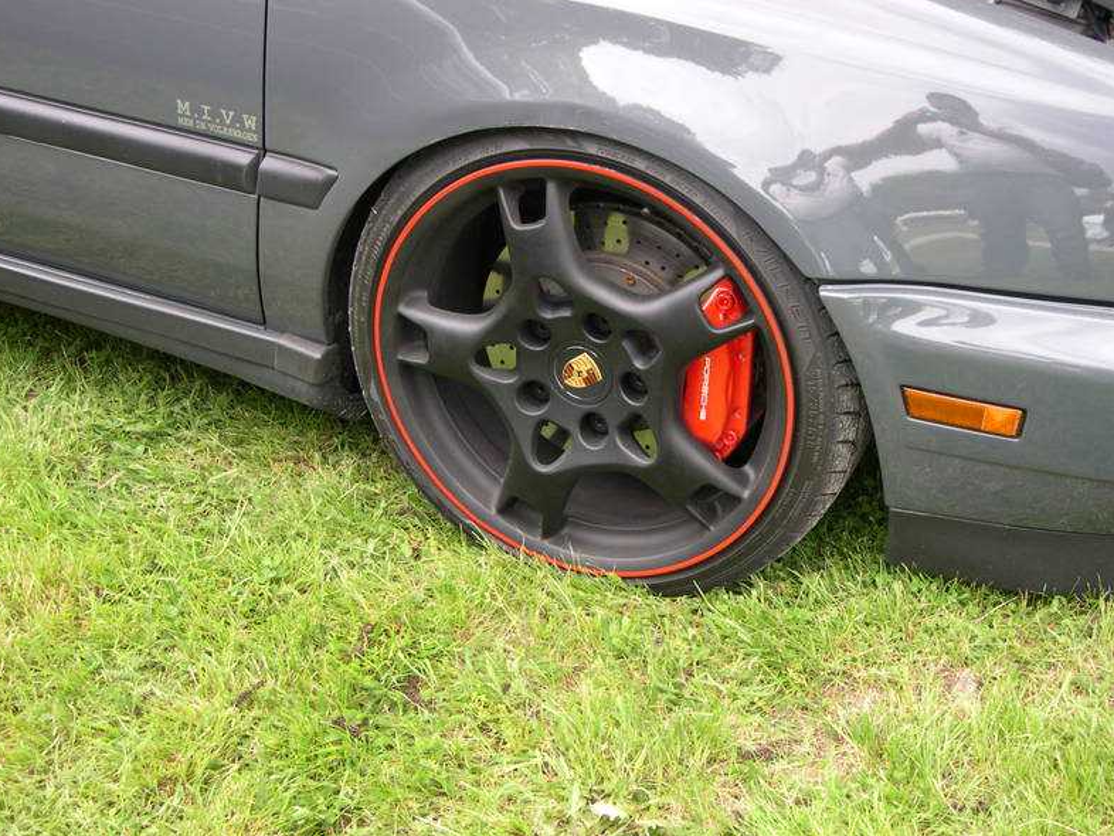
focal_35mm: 58
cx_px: 550
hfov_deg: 33.2
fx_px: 1867
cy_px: 414
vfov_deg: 25.2
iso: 100
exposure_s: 1/73.5
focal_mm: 12.2
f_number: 3.4
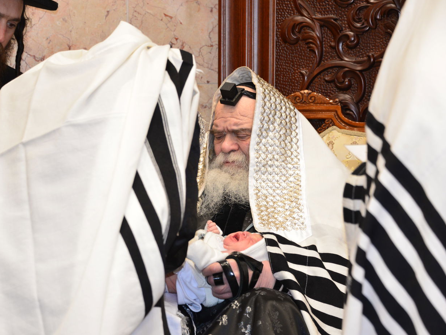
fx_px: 1404
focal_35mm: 109
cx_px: 216
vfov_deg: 13.6
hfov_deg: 18.0
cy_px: 166
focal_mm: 100
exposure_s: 1/100
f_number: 5.6
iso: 1600
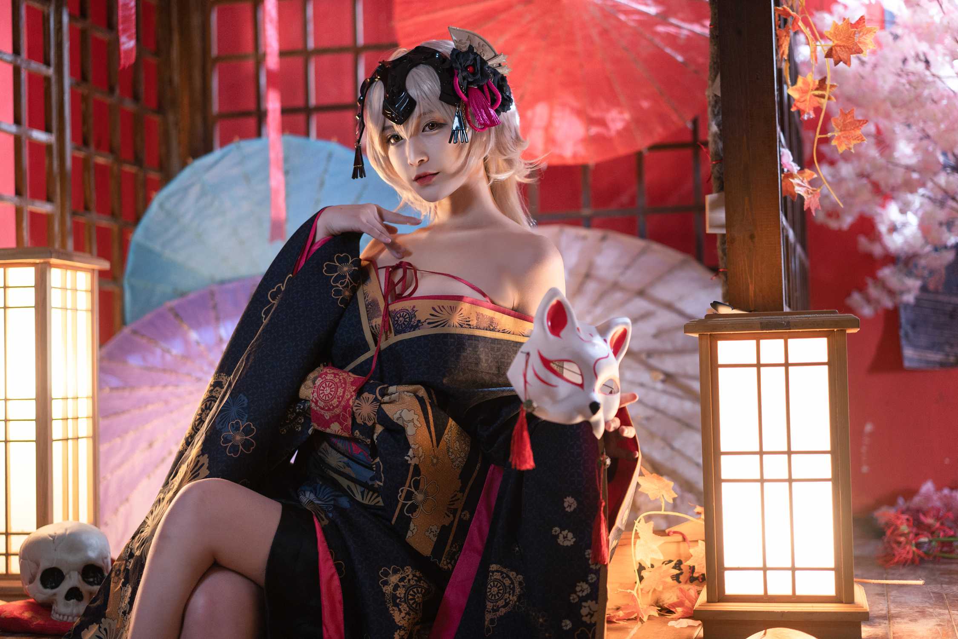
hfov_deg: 36.2
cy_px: 320
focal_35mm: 55
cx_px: 479
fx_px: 1463
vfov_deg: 24.6
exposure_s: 1/100
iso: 1000
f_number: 2
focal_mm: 55
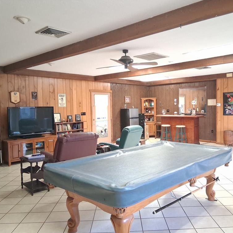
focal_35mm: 31
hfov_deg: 52.3
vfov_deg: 52.5
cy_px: 117
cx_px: 134
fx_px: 236
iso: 500
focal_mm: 3.98
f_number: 1.8
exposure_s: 1/60
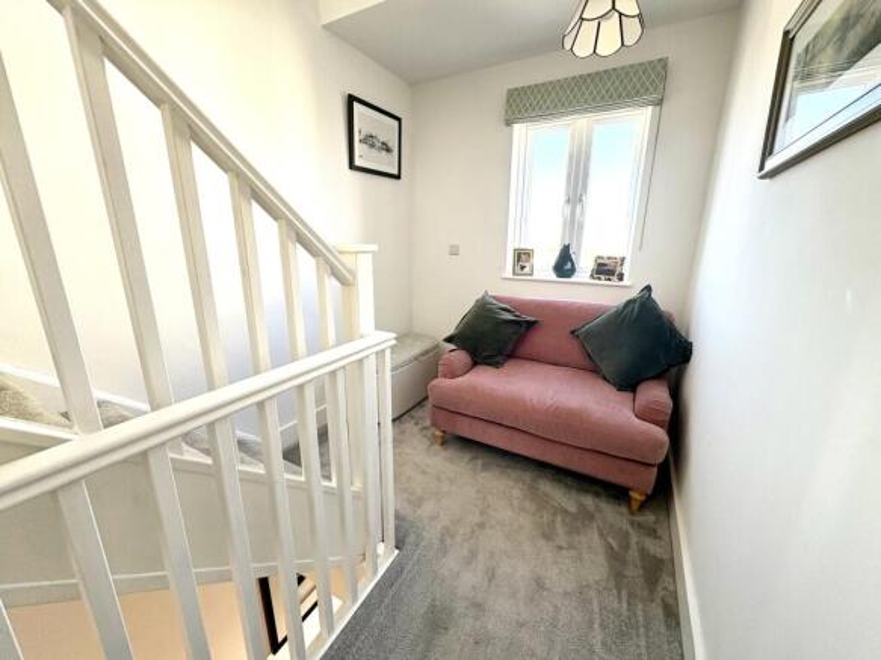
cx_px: 440
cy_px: 330
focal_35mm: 14
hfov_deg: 102.1
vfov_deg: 85.7
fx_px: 356
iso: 125
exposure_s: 1/102
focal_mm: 2.22
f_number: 2.2
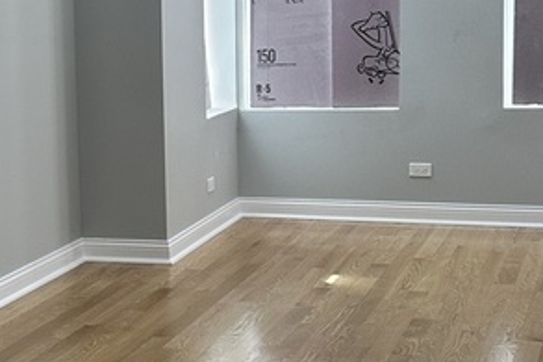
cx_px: 85
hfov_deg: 21.8
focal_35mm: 92
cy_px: 160
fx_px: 1387
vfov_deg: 14.8
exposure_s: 1/120
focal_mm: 6.86
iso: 125
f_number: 1.78
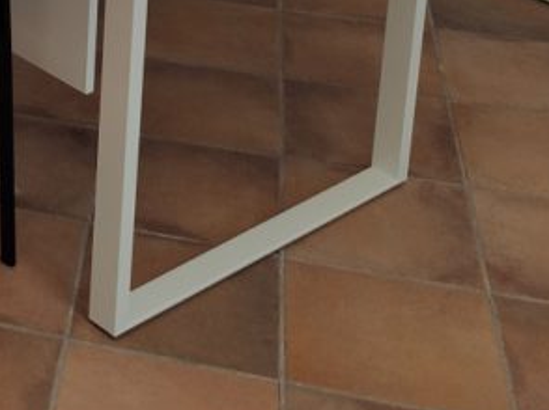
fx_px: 1553
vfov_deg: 13.6
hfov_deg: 18.2
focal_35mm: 98
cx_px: -231
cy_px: -315
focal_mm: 4.75
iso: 112
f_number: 1.75
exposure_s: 1/174
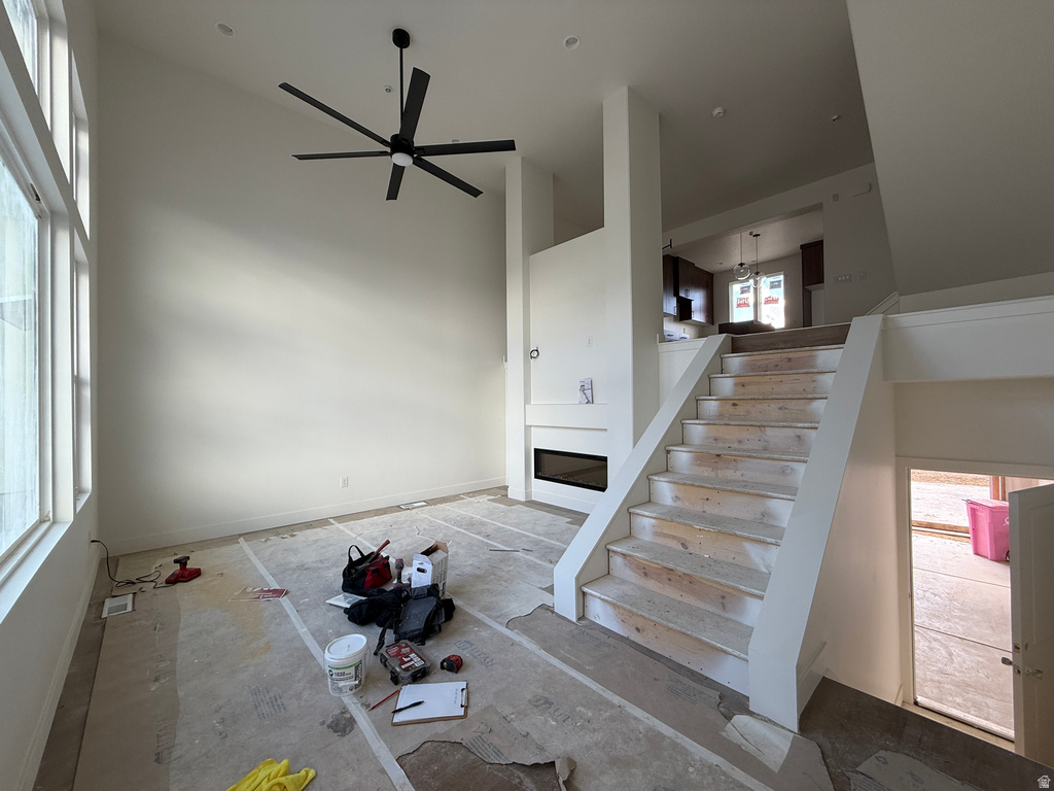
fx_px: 426
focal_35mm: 14
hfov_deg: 102.1
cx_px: 527
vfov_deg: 85.7
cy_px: 396
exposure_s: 1/99
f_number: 2.2
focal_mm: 2.22
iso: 64
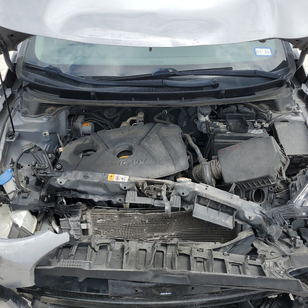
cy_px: 152
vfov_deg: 52.5
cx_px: 163
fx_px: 312
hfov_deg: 52.5
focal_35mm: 31
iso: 50
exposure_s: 1/1667
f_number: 1.5
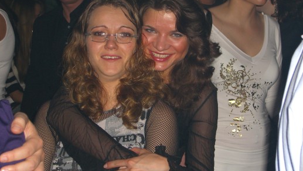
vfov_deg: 14.1
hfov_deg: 24.7
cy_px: 61
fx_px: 691
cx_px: 162
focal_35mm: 86
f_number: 4
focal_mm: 14.2
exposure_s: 1/60
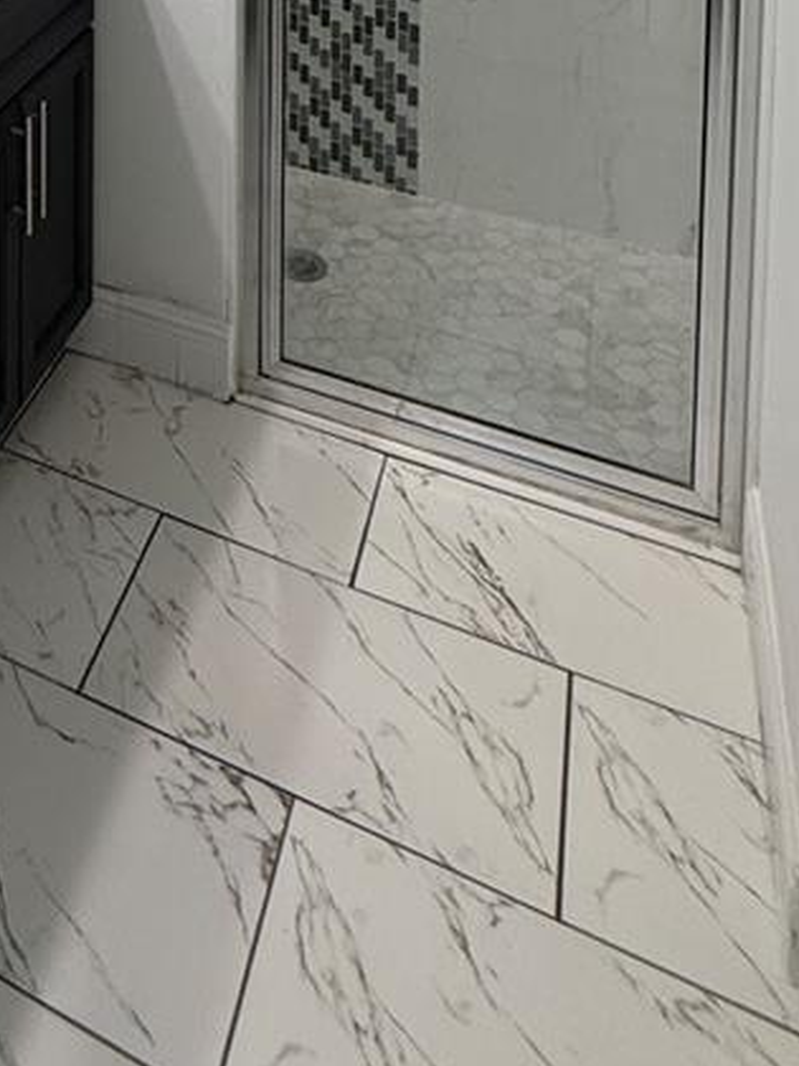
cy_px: -391
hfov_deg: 32.9
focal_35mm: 40
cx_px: -5
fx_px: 1231
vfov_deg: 32.2
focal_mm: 2.22
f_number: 2.2
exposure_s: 1/120
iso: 80
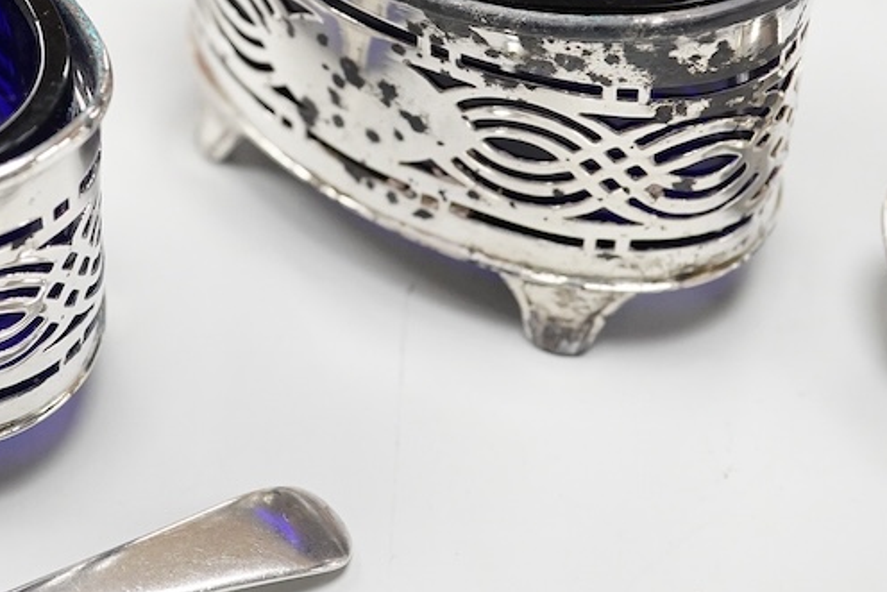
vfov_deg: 13.3
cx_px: 255
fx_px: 2514
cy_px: 20
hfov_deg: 19.9
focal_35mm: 102
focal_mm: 30
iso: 2500
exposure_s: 1/320
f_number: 7.1
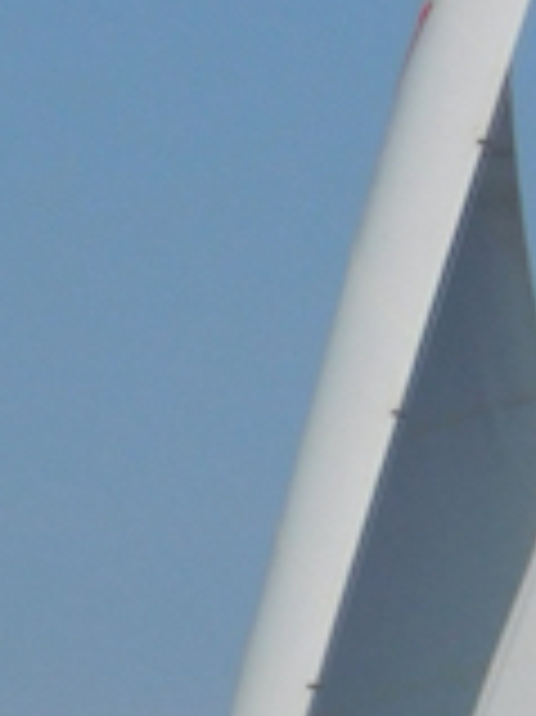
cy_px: 802
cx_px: 1248
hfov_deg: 1.1
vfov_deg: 1.5
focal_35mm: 1340
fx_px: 27702
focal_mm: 47.2
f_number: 11.4
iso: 125
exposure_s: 1/400
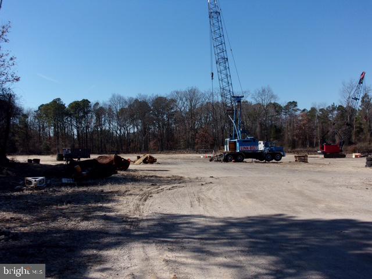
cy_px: 140
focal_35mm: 43
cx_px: 186
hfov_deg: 43.9
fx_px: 462
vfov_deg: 33.6
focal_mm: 7.8
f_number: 12.5
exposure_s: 1/120
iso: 80
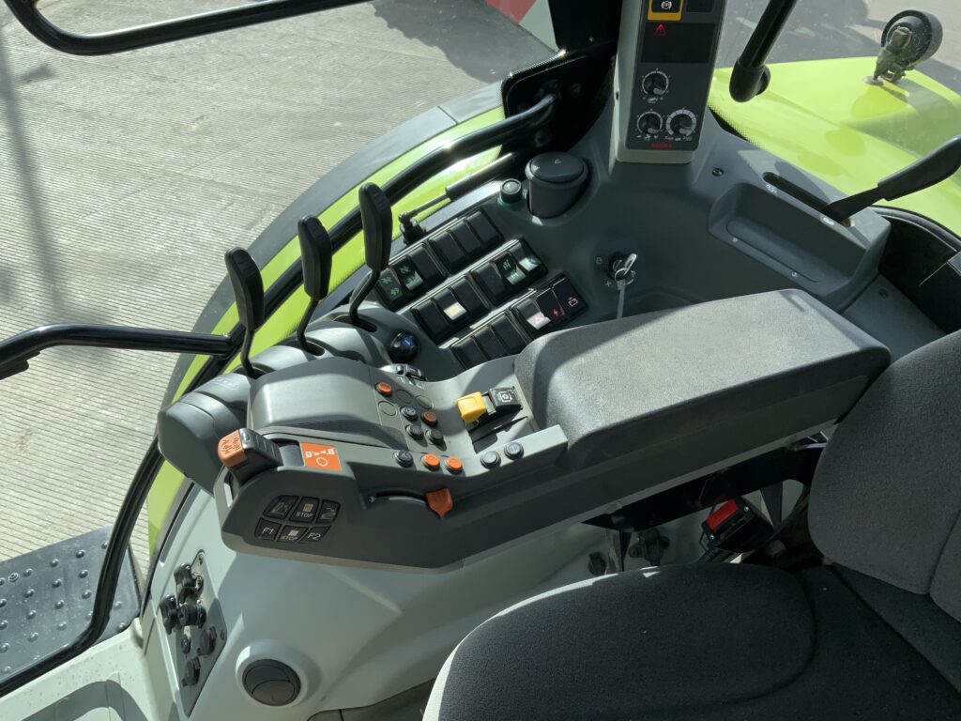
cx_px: 480
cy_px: 360
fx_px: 805
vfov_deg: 48.2
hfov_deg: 61.7
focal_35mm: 29
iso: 16
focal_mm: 3
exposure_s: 1/829
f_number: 1.8
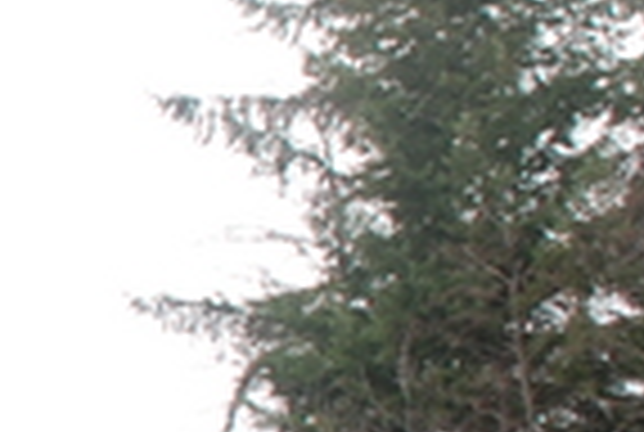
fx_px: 3298
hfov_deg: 9.7
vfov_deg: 7.4
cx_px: -950
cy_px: 493
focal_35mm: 184
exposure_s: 1/100
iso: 250
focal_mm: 22
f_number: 5
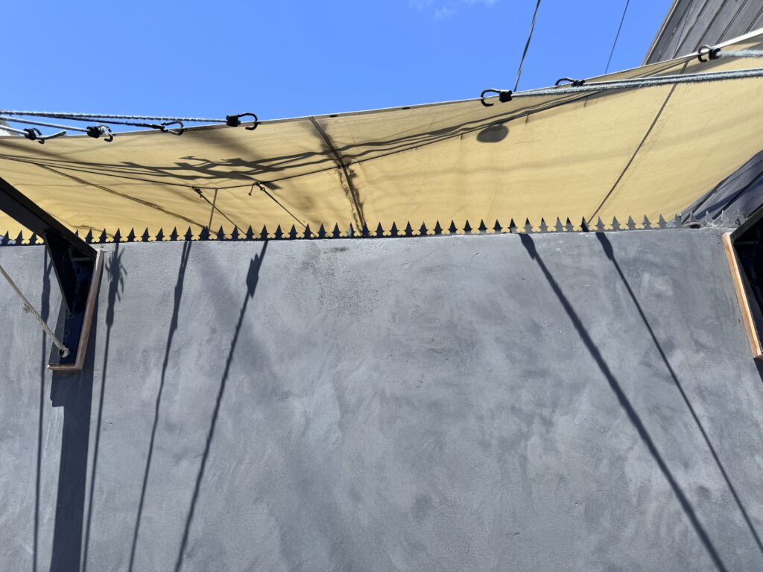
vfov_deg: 56.8
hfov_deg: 71.6
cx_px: 382
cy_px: 286
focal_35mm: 24
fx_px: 529
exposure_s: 1/2415
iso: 80
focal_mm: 6.86
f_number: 1.78
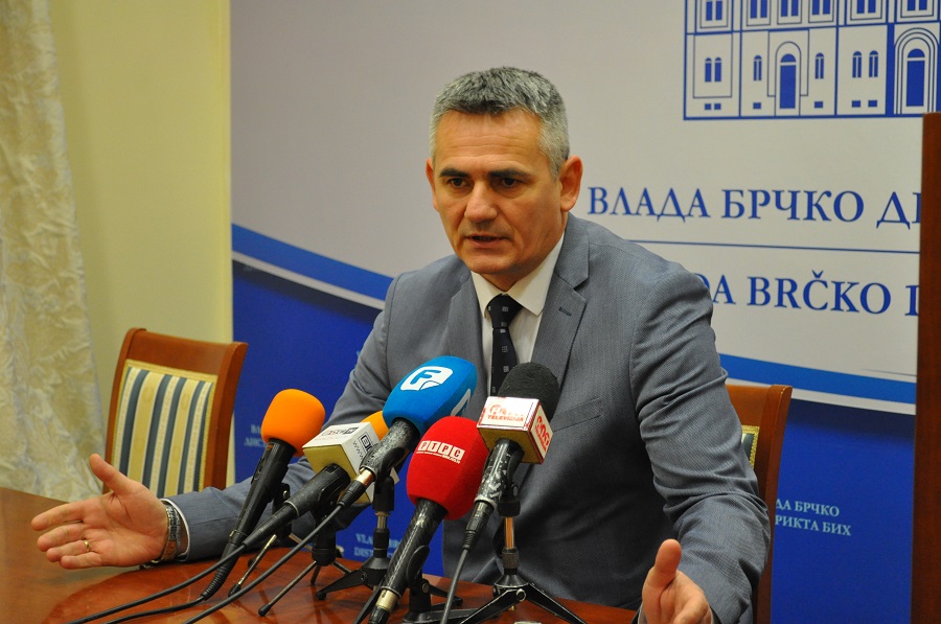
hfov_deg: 29.9
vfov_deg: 20.1
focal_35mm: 68
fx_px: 1762
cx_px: 470
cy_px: 312
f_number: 5.3
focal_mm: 45
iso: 1600
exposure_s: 1/60
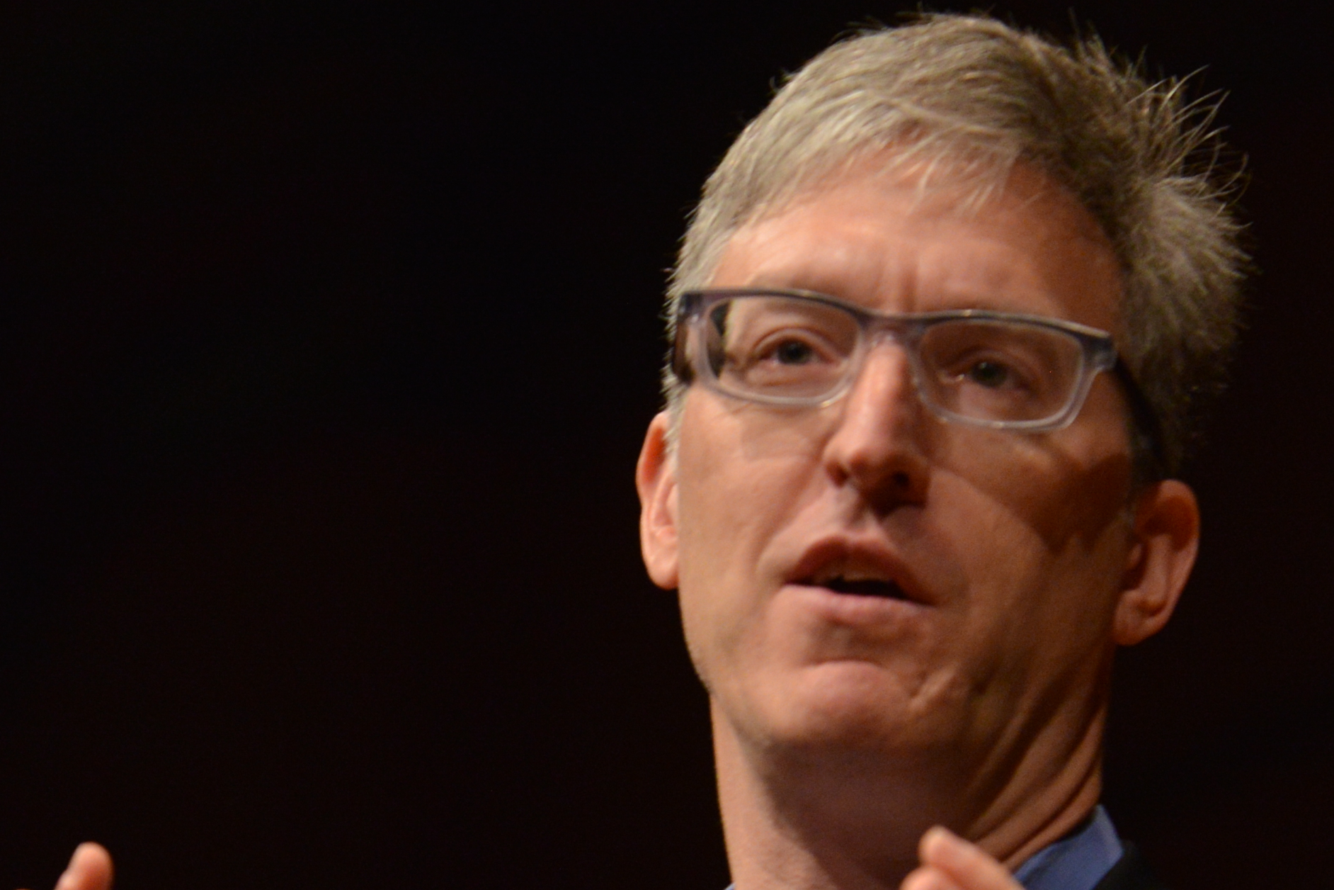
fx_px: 15525
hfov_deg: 4.9
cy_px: 944
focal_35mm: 419
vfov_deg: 3.3
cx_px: 433
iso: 1600
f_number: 4.5
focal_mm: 175
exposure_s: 1/160
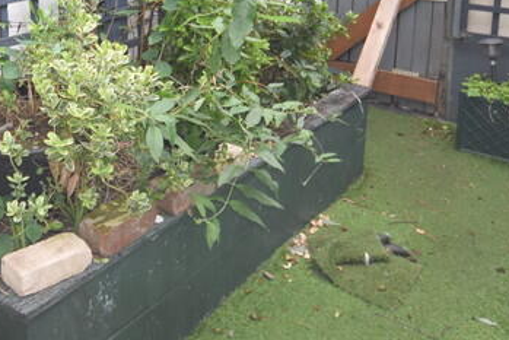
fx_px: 622
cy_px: -2
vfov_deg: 28.6
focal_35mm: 44
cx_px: 95
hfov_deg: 42.3
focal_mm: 10
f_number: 5.6
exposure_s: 1/125
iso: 320
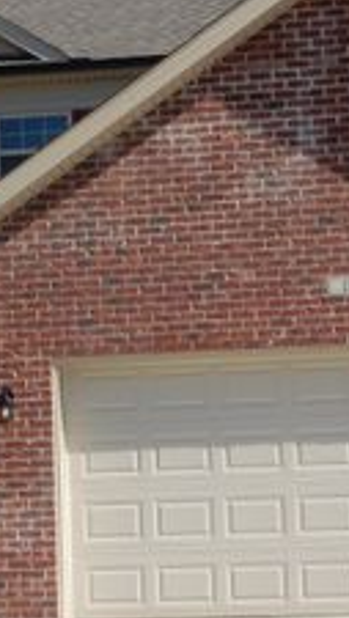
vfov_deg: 24.4
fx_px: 1428
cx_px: 165
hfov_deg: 13.9
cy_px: 364
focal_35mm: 87
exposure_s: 1/1250
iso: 125
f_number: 4
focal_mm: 6.4
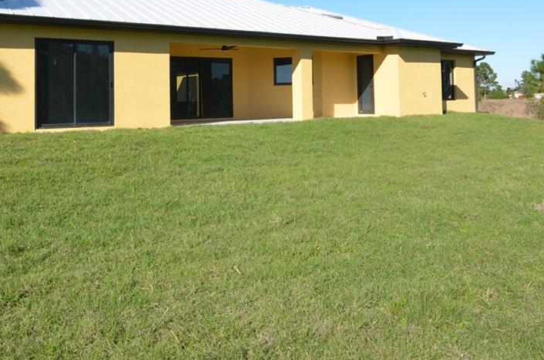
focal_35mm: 34
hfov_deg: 55.7
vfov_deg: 37.2
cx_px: 235
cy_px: 68
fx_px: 513
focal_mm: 10
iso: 140
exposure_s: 1/250
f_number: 8
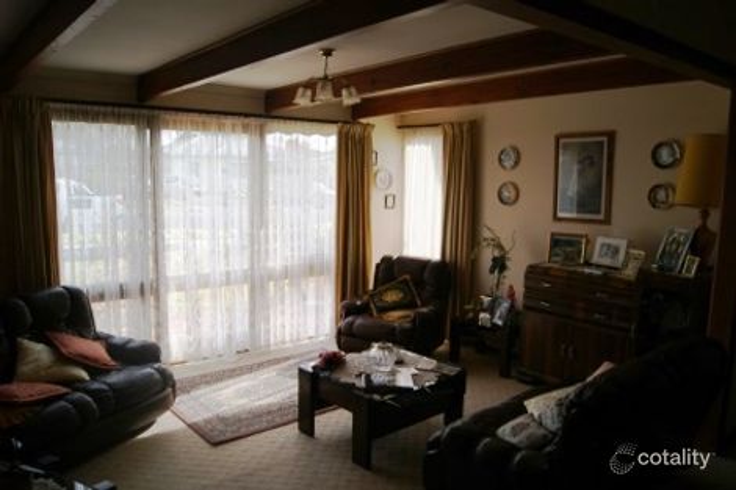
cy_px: 245
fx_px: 552
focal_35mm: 27
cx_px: 368
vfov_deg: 47.9
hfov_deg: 67.4
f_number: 6.3
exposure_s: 1/60
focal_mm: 18
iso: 100
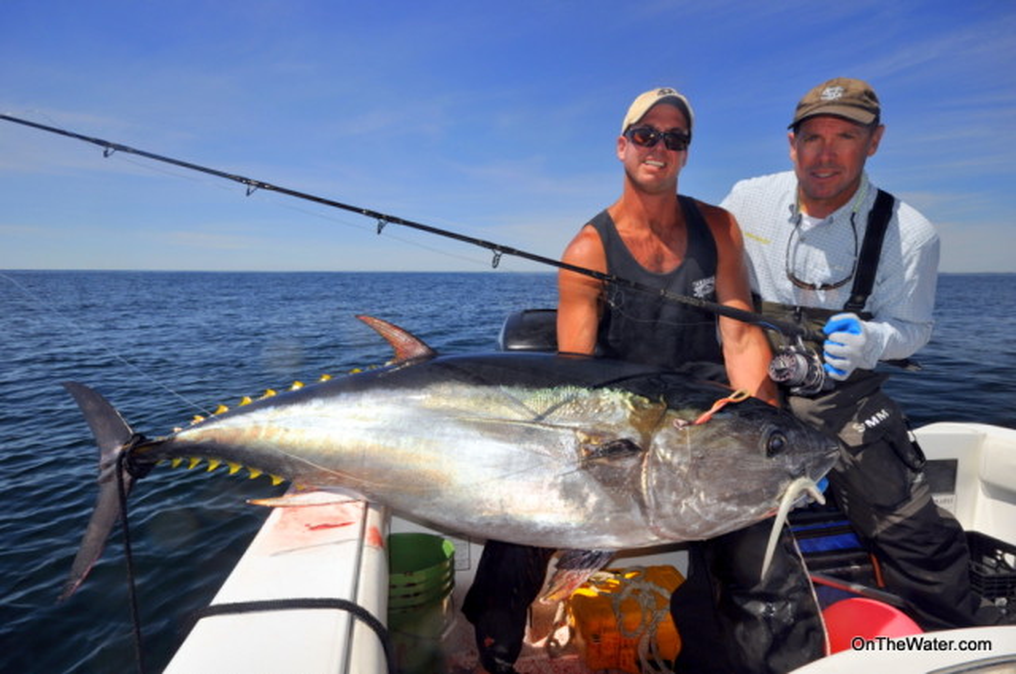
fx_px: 550
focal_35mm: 20
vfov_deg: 63.1
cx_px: 508
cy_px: 337
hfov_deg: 85.5
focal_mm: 13
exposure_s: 1/200
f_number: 10
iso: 200
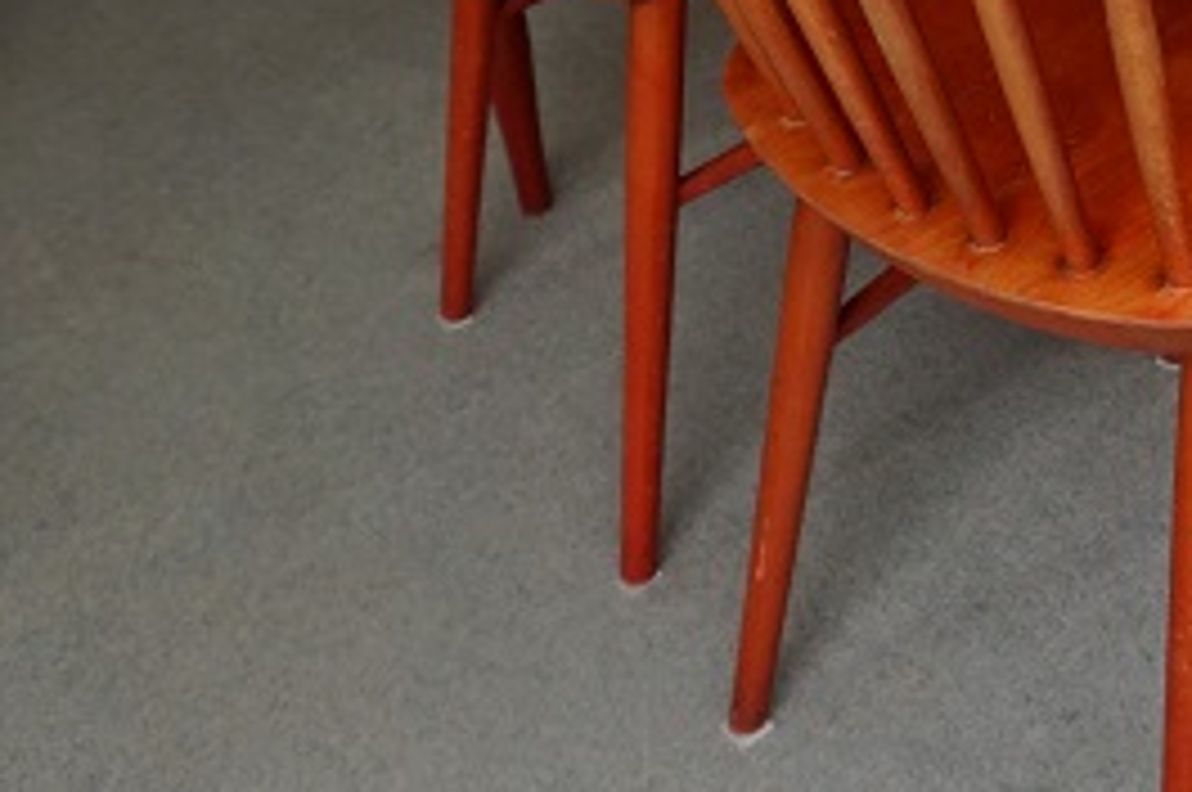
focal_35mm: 68
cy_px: -86
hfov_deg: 27.8
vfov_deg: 19.1
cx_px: 1219
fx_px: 2249
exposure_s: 1/160
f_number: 4
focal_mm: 16
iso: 1250
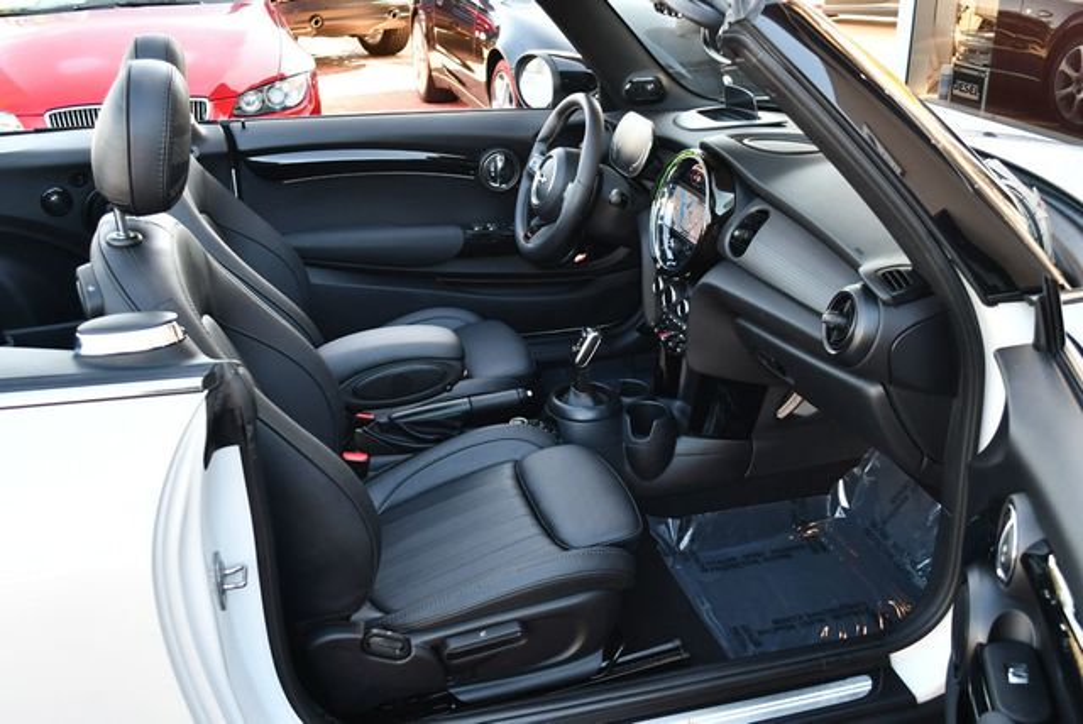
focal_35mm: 36
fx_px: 1084
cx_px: 542
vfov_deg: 36.9
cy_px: 362
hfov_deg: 53.1
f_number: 3.5
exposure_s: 1/250
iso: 560
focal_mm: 18
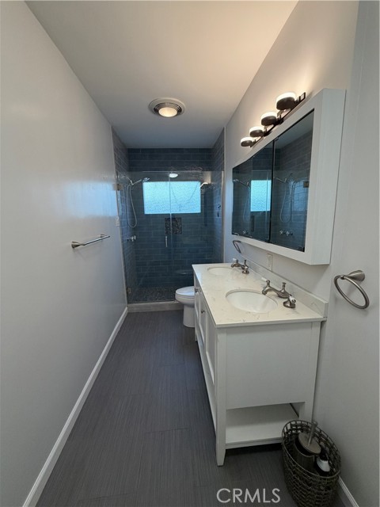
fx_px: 205
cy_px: 254
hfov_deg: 85.7
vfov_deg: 102.1
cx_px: 190
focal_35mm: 14
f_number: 2.2
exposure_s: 1/120
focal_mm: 2.22
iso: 160
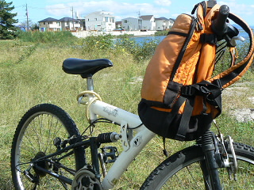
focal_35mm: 45
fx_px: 330
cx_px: 140
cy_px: 116
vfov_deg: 32.1
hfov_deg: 42.0
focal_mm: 6
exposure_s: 1/400
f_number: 6.3
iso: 100
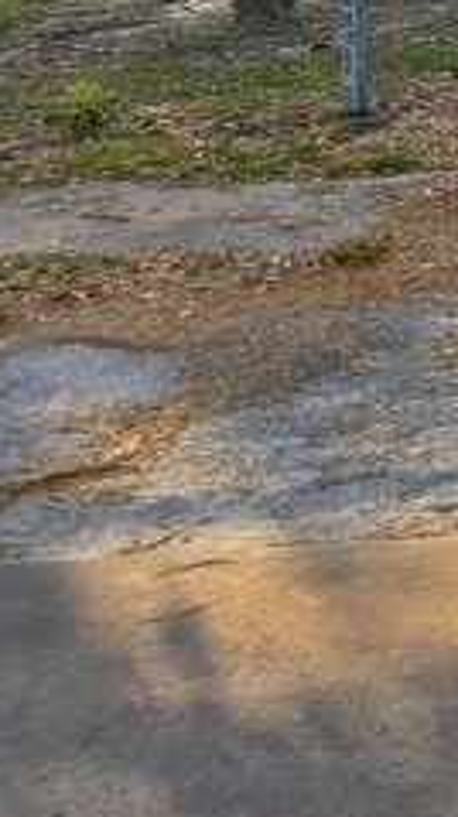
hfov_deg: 8.0
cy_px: -280
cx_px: 1661
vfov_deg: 17.8
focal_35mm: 112
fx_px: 2424
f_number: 1.8
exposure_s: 1/13
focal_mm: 8.7
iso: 100
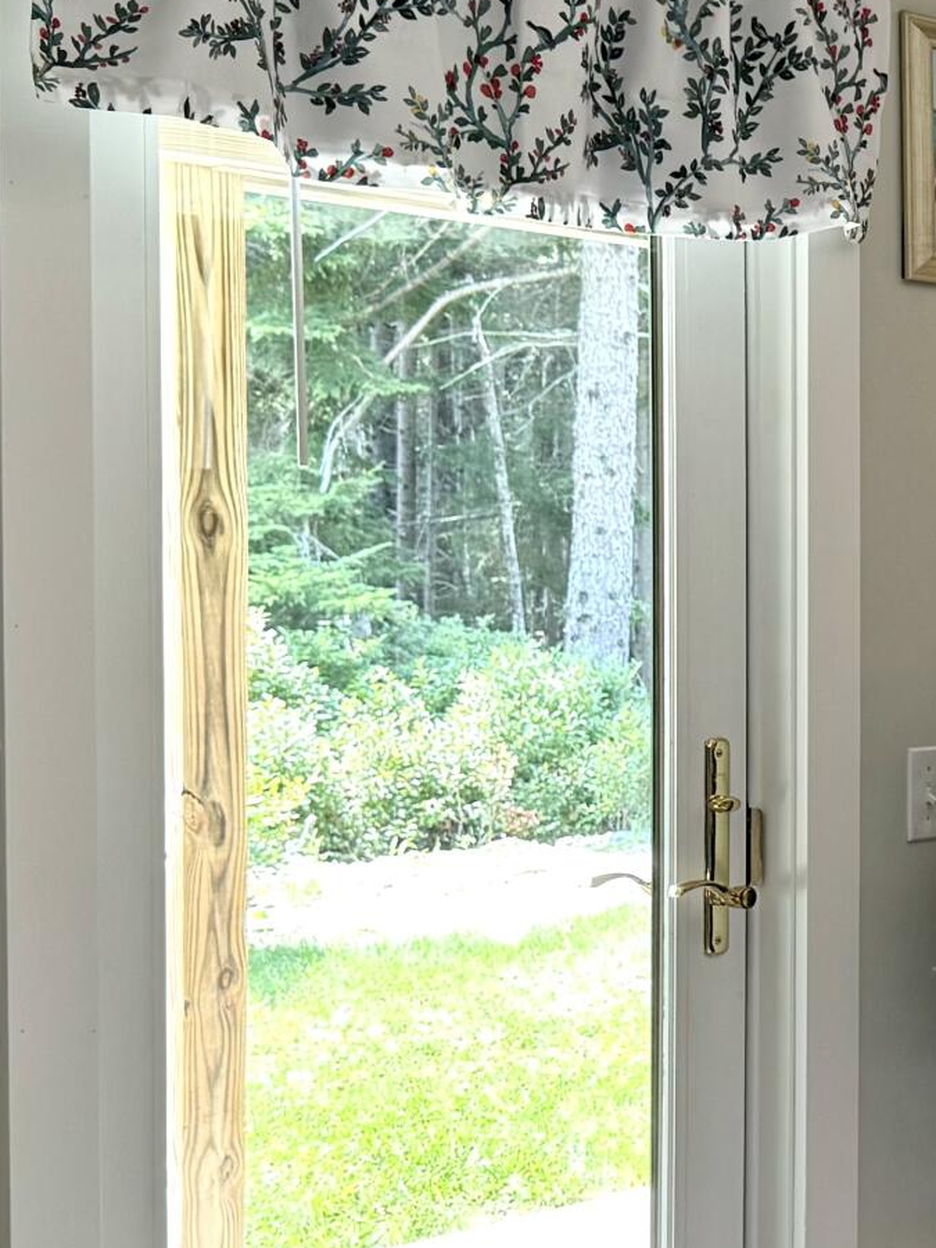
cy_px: 674
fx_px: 2884
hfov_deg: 17.0
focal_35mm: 80
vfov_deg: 24.4
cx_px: 1312
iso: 100
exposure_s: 1/120
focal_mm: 6.76
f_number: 1.78
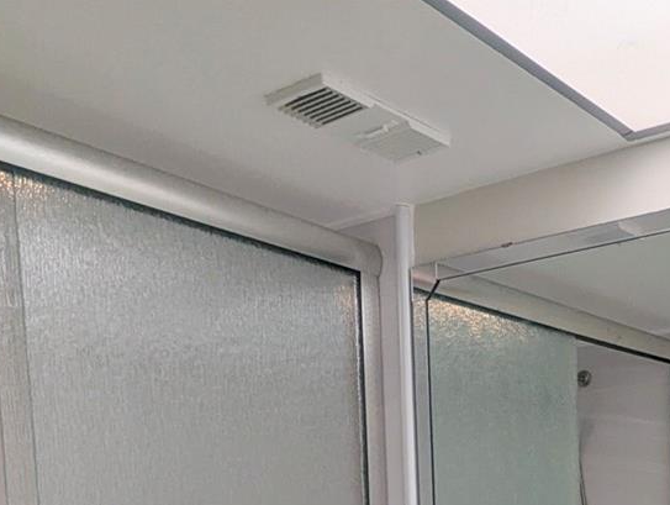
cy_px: 632
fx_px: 911
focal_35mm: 47
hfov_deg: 37.9
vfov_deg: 26.8
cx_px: 593
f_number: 2.2
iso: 50
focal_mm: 2.35
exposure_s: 1/120
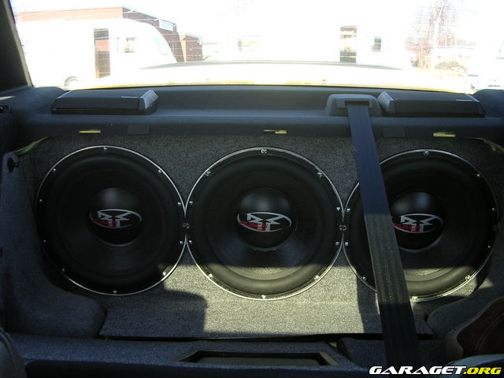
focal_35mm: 38
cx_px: 252
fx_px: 553
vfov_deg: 37.7
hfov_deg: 49.0
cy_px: 189
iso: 100
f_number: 2.8
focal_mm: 5.8
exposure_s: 1/84.5
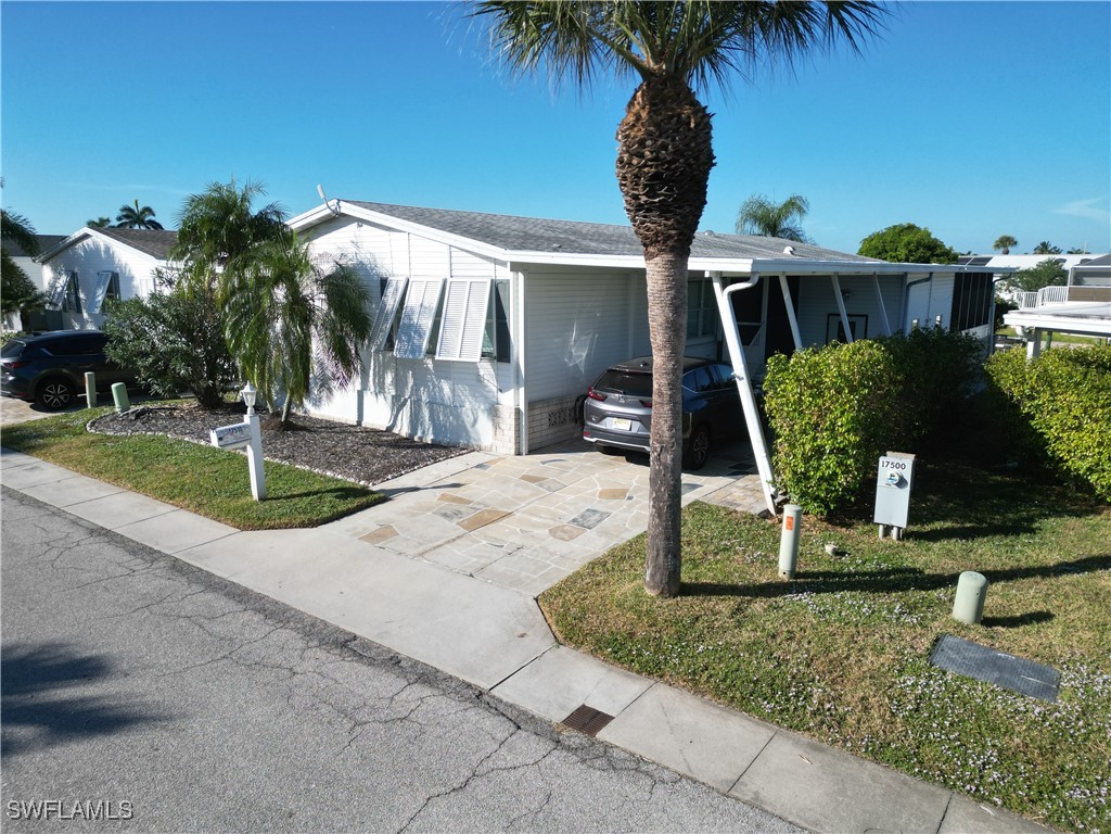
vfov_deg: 56.8
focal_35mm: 24
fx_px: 770
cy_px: 417
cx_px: 556
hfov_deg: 71.6
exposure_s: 1/3200
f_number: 1.7
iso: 130
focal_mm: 6.72
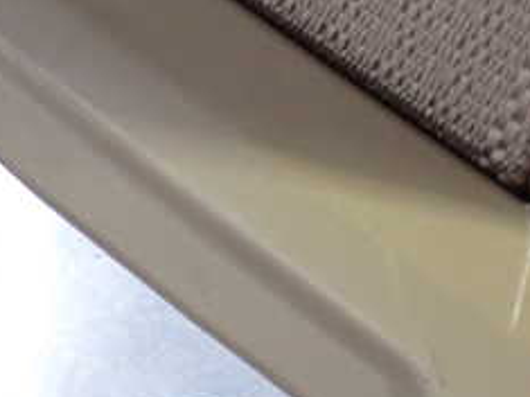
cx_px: 192
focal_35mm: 148
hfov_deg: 13.3
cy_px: 106
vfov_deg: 10.0
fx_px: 2265
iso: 800
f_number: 3.5
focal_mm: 10.35
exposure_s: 1/30
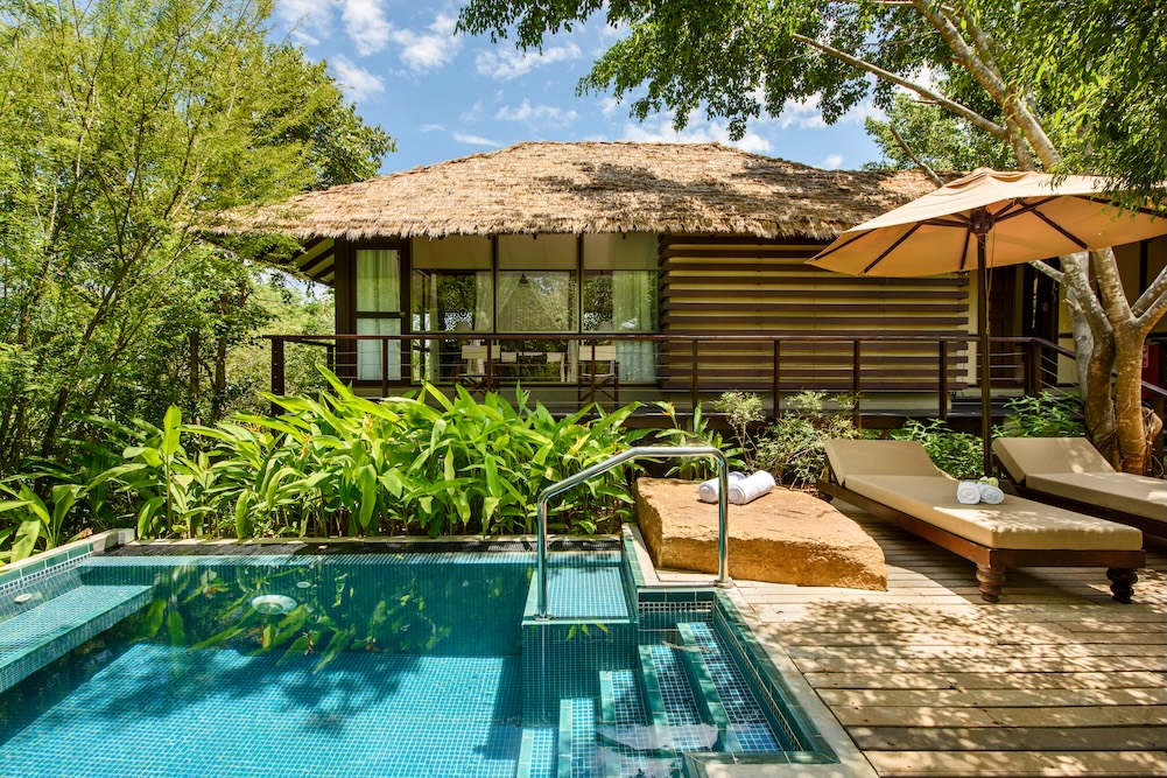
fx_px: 551
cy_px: 389
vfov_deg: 70.4
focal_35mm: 17
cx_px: 584
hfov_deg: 93.3
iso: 250
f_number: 10
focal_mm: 17
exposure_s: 1/200
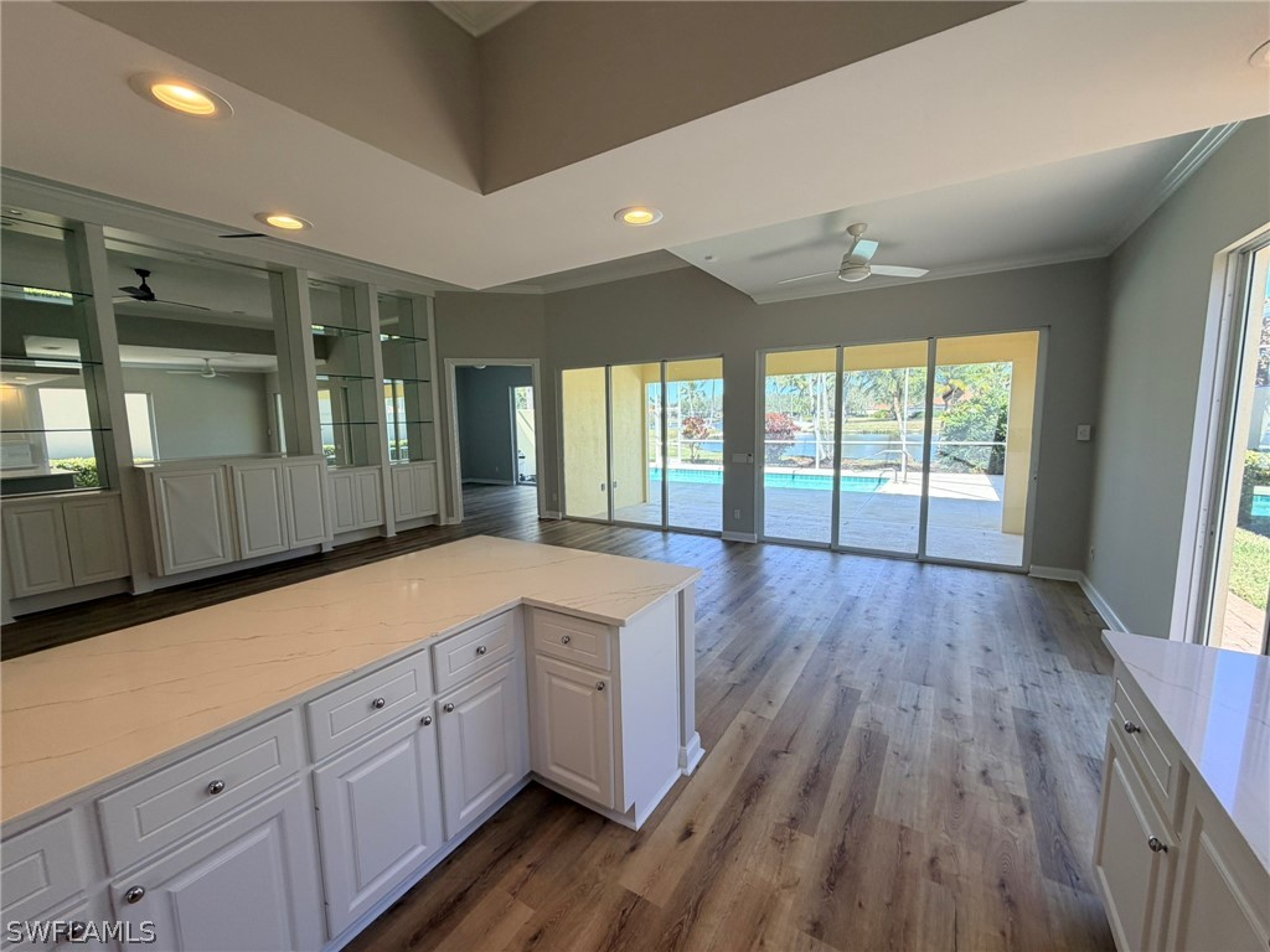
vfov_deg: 85.7
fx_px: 514
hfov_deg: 102.1
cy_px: 476
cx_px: 635
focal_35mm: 14
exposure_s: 1/154
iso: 64
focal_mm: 2.22
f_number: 2.2
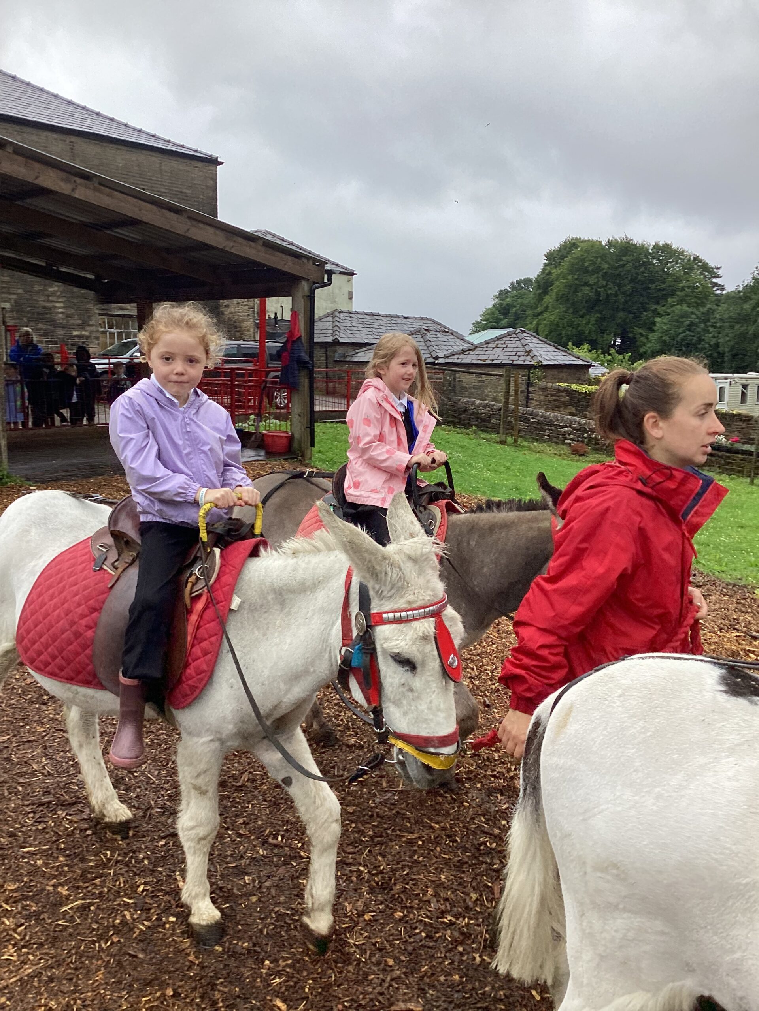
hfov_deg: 45.4
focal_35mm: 31
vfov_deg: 58.4
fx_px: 906
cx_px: 380
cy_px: 506
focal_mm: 3.3
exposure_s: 1/104
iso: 25
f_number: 2.4
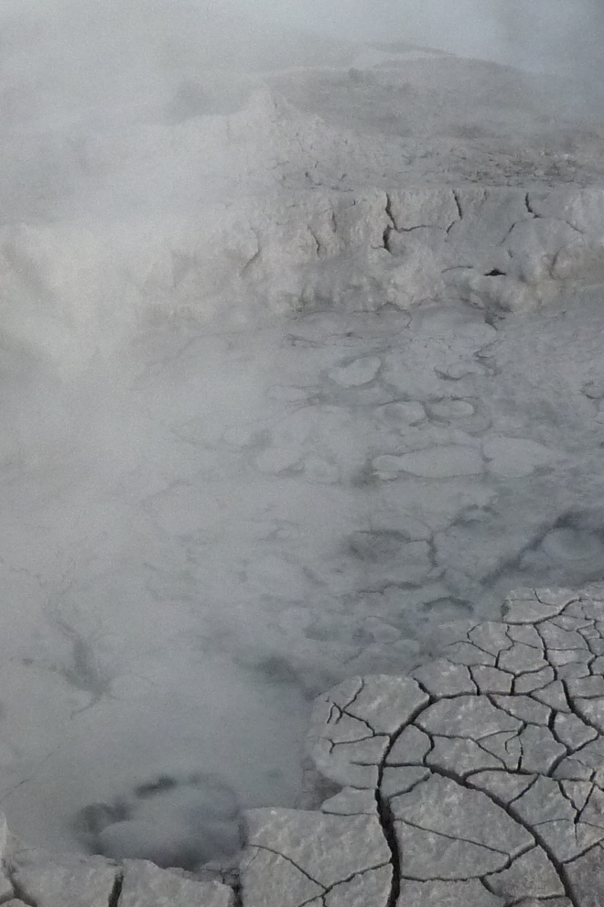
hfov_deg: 16.2
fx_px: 2115
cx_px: 136
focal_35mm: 84
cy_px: 487
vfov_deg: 24.2
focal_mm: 5.5
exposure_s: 1/25
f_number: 2.8
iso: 400
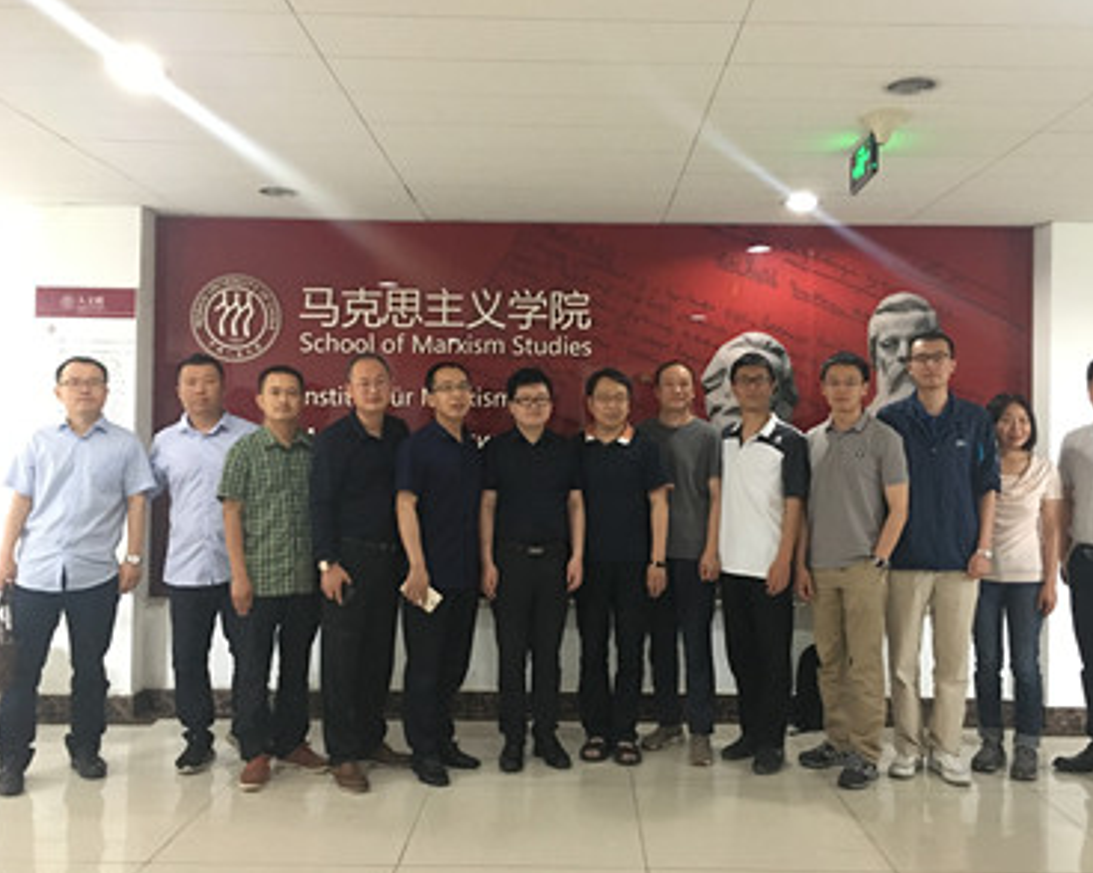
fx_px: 1002
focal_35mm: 31
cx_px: 584
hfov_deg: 57.2
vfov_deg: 47.1
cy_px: 439
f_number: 2.2
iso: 160
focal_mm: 4.15
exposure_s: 1/8
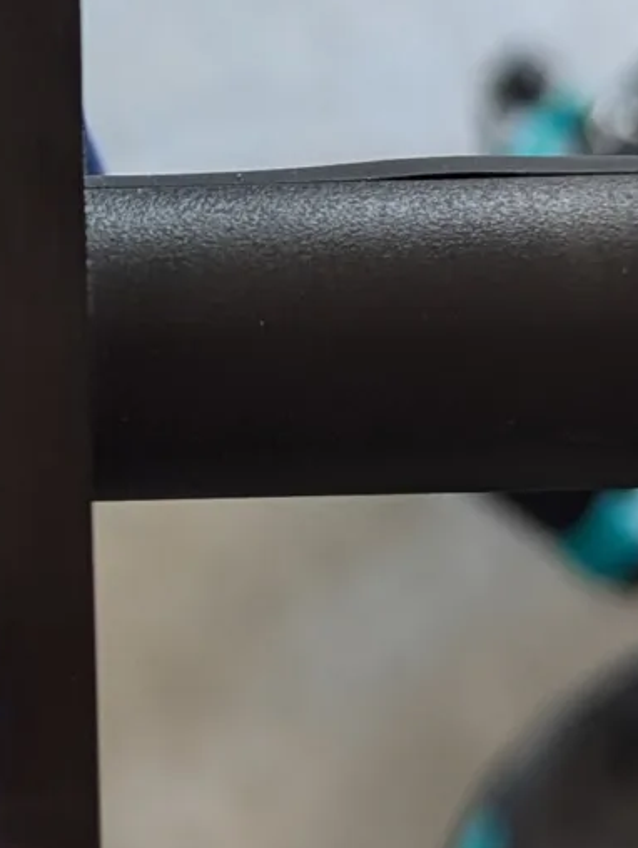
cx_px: -62
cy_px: 252
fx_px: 2969
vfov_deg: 16.2
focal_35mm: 121
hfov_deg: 12.1
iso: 195
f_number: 1.85
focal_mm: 6.81
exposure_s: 1/88.5
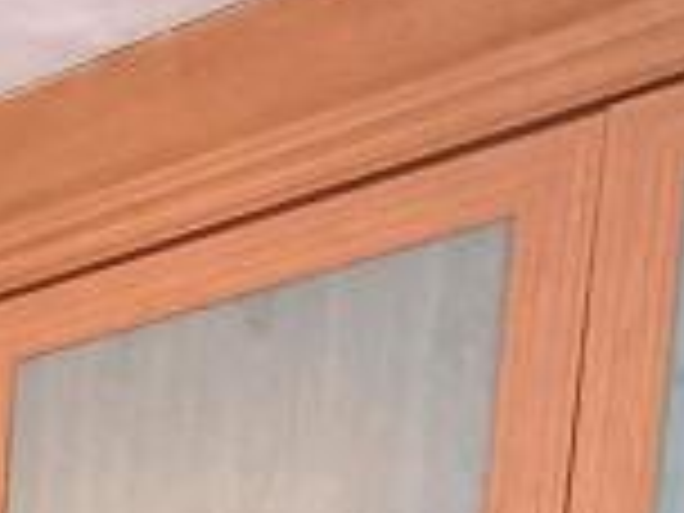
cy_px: 1480
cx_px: -873
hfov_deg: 13.9
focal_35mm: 108
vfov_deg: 10.4
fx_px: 2134
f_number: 2.2
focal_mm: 1.64
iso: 80
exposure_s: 1/50
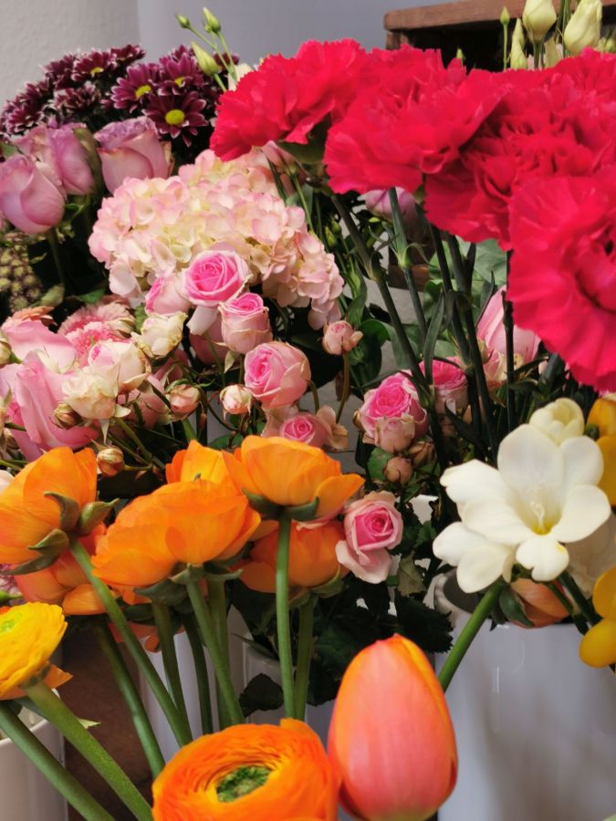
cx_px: 308
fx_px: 1163
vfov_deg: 38.9
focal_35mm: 49
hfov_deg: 29.7
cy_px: 410
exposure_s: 1/100
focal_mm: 5.56
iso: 50
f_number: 1.6
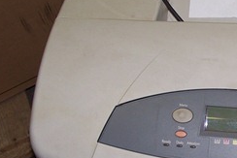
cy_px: 118
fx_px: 566
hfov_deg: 22.5
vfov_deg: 15.8
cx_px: 252
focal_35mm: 86
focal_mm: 6
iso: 80
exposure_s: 1/60
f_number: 2.8
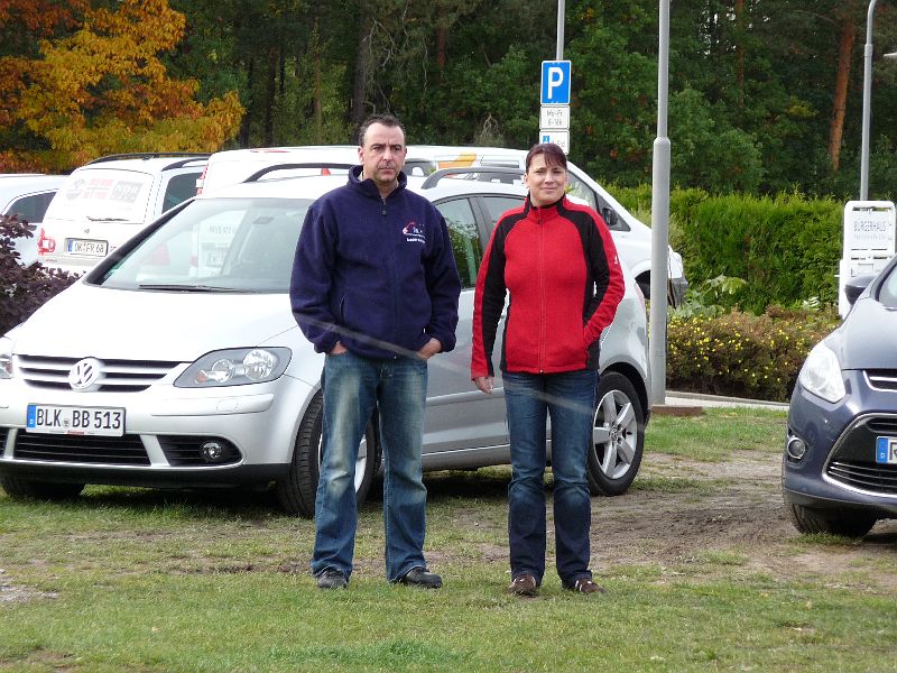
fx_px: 5494
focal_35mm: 212
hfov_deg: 9.3
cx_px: 448
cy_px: 336
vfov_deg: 7.0
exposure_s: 1/100
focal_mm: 36.4
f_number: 4.8
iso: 100
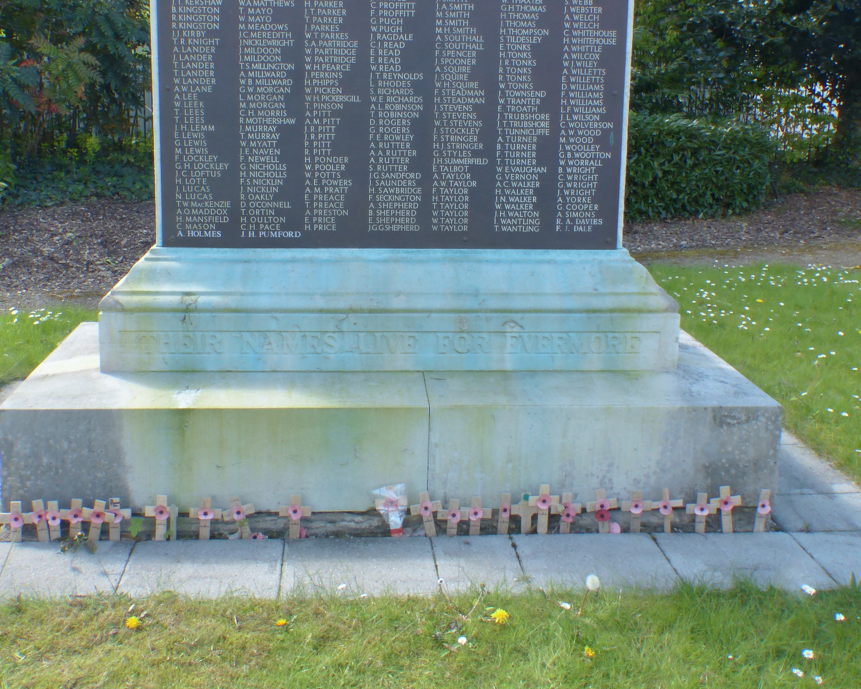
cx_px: 406
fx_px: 968
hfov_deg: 47.9
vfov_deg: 38.7
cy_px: 229
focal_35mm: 38
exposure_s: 1/50
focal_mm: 4.9
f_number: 6.3
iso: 100
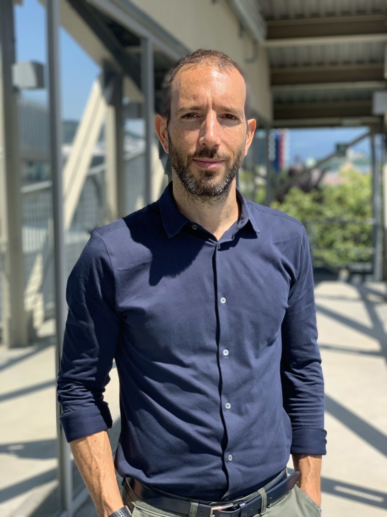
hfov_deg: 28.0
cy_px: 258
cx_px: 194
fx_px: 775
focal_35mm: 52
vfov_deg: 36.8
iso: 16
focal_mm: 6
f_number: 2.4
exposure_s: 1/539
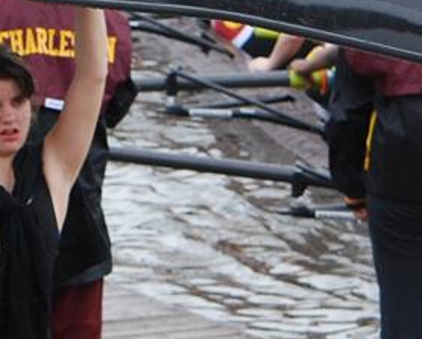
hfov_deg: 3.1
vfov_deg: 2.5
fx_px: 7902
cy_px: 112
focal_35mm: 632
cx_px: -100
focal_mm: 78
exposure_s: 1/500
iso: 200
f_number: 5.6
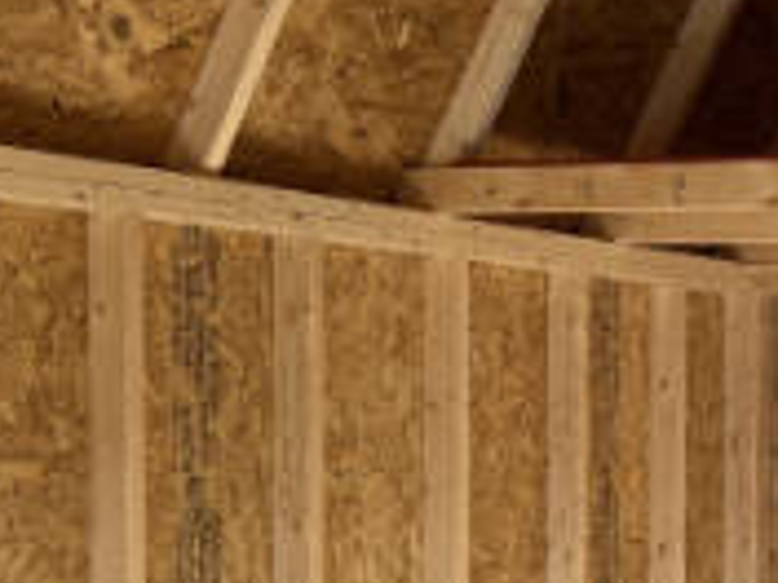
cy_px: 512
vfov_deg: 17.7
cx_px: 1056
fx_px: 1843
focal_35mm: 82
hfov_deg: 21.2
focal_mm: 6.8
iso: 100
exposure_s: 1/702
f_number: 1.8
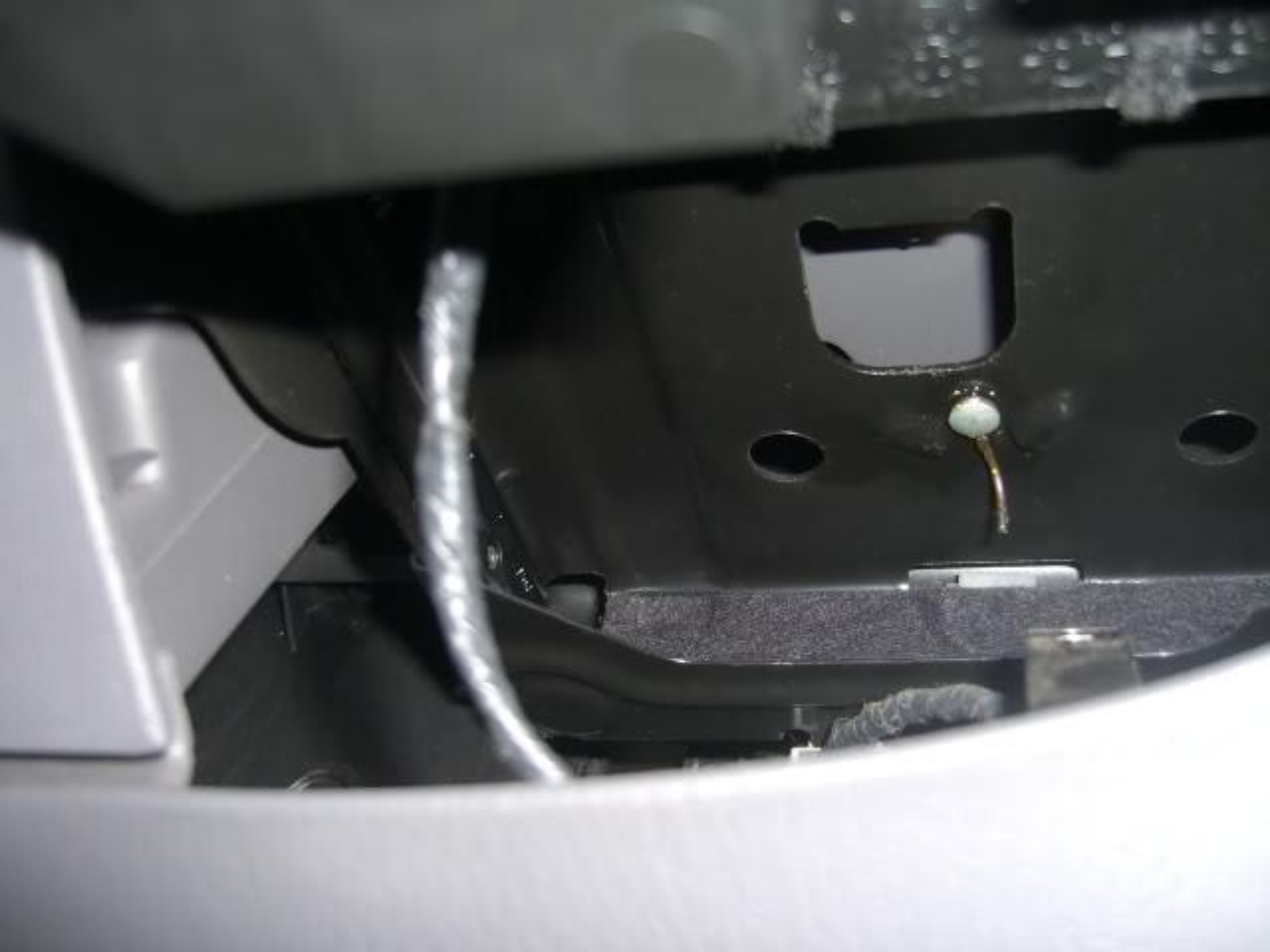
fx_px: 1394
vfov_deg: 37.7
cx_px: 635
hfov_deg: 49.0
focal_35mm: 38
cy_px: 476
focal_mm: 7.9
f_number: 2.8
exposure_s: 1/60
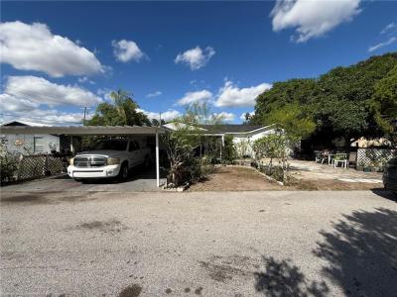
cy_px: 148
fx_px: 161
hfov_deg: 102.1
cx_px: 198
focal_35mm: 14
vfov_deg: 85.7
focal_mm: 2.22
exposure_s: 1/2717
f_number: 2.2
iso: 50
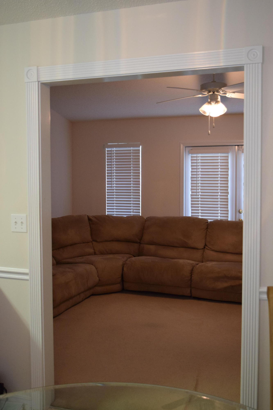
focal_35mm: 39
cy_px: 205
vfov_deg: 49.6
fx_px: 444
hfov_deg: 34.2
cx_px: 136
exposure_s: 1/60
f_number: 4
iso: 2000
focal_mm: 26
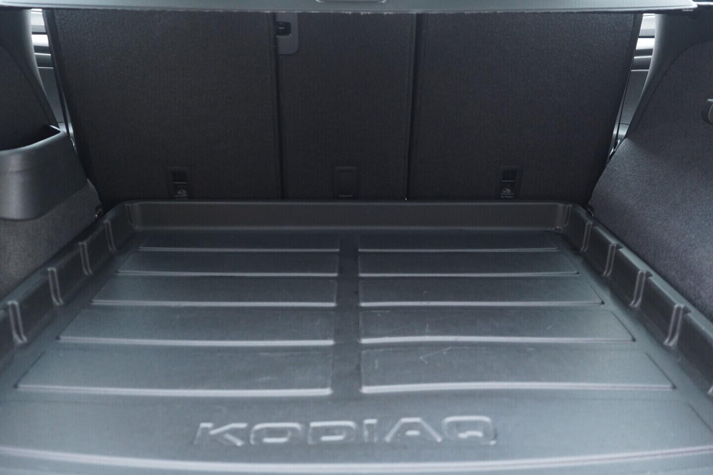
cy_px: 238
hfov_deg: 53.1
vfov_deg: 36.9
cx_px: 356
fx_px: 713
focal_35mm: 36
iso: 1250
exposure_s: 1/40
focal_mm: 24
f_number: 2.8
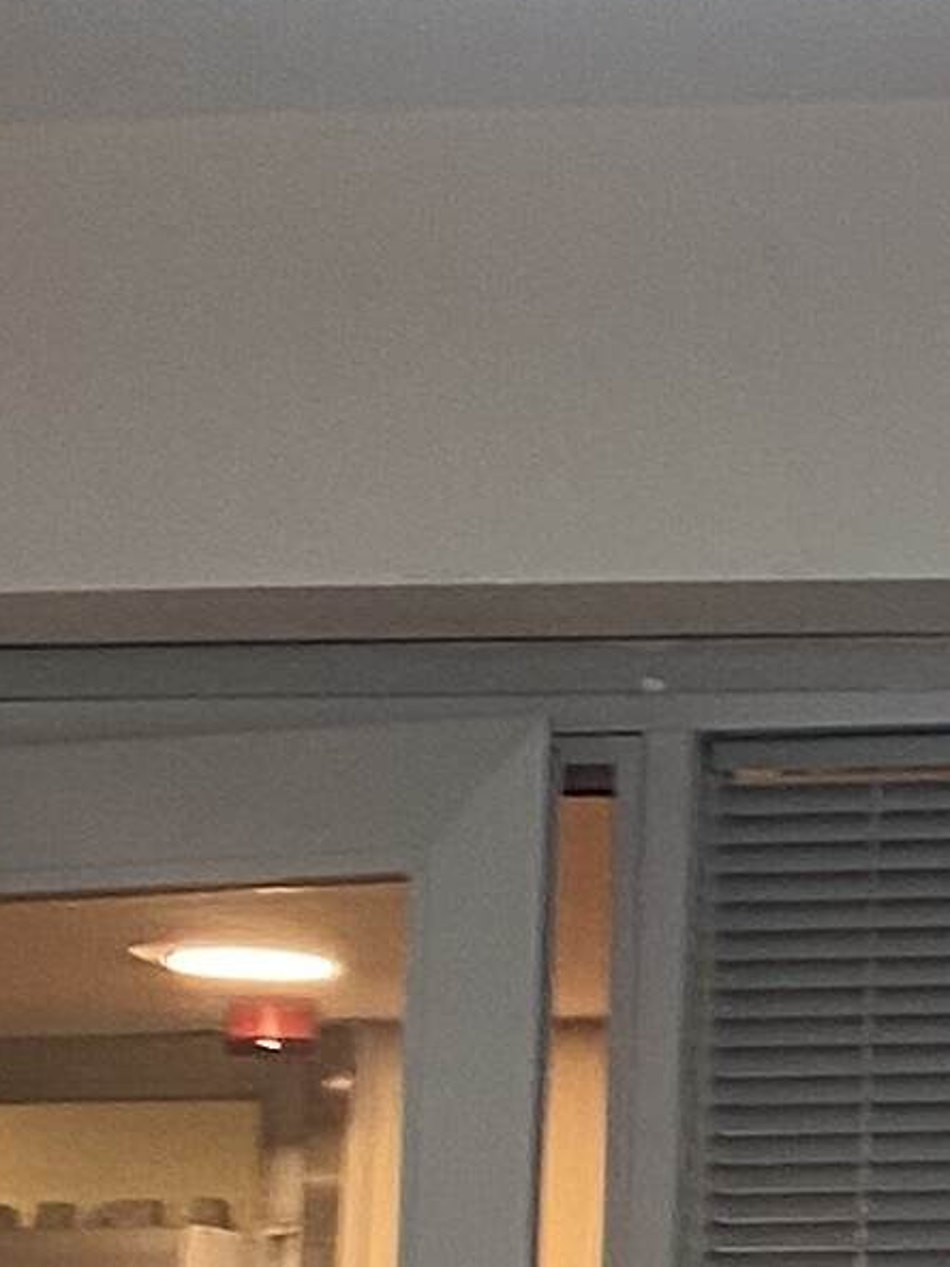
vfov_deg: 11.1
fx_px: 6477
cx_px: 2632
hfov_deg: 7.6
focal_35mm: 177
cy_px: 1132
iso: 80
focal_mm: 4.25
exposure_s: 1/50
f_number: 1.8
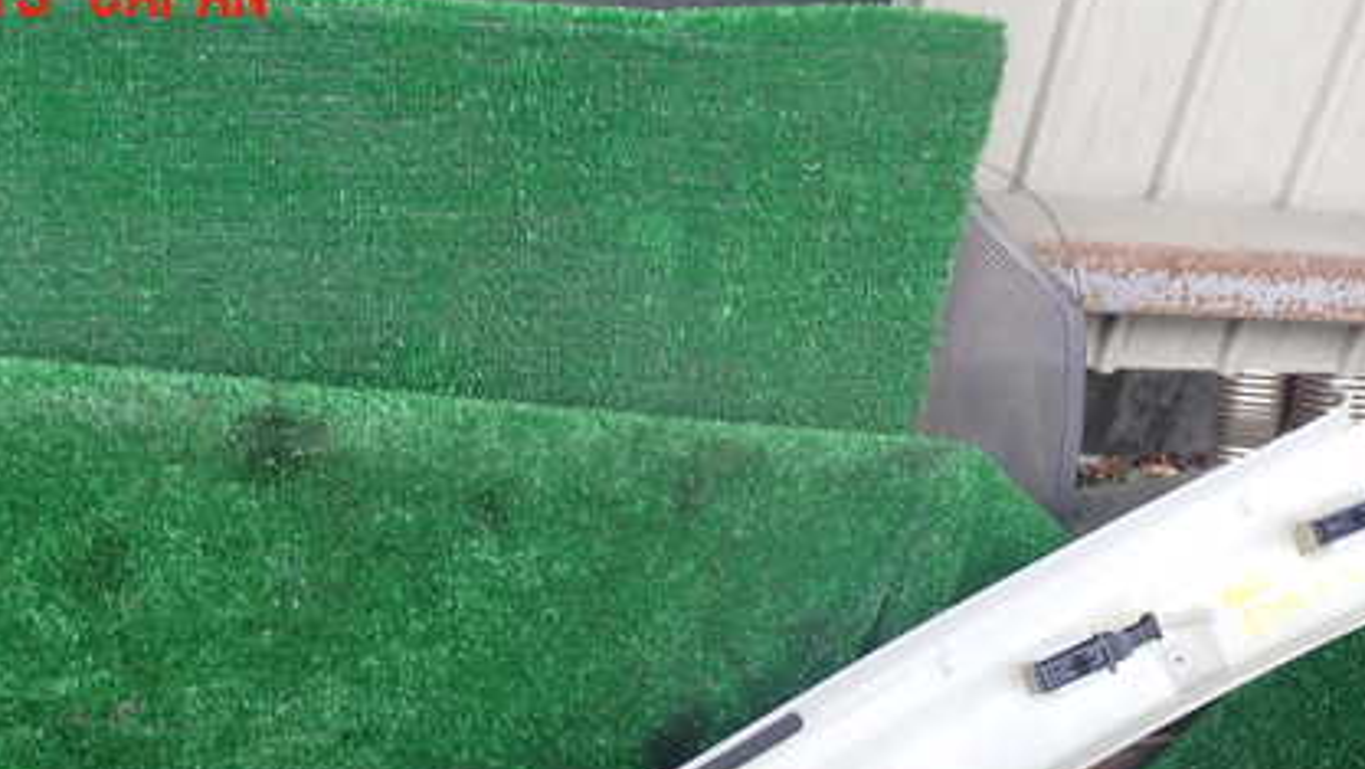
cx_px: 655
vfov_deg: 24.7
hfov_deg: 43.7
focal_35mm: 47
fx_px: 1702
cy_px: 690
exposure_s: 1/30
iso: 200
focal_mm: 5.4
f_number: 2.3
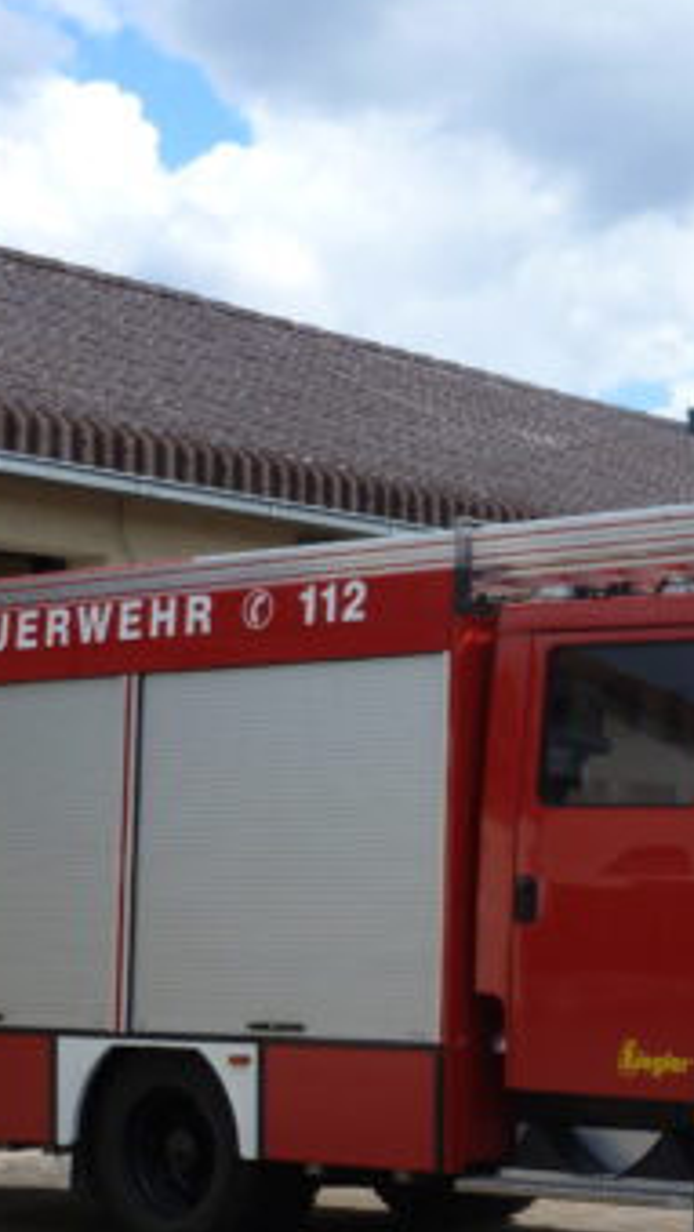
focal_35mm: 79
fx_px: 2581
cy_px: 741
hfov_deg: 15.1
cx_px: 632
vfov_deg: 26.8
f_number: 3.9
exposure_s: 1/500
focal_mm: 7.4
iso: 100
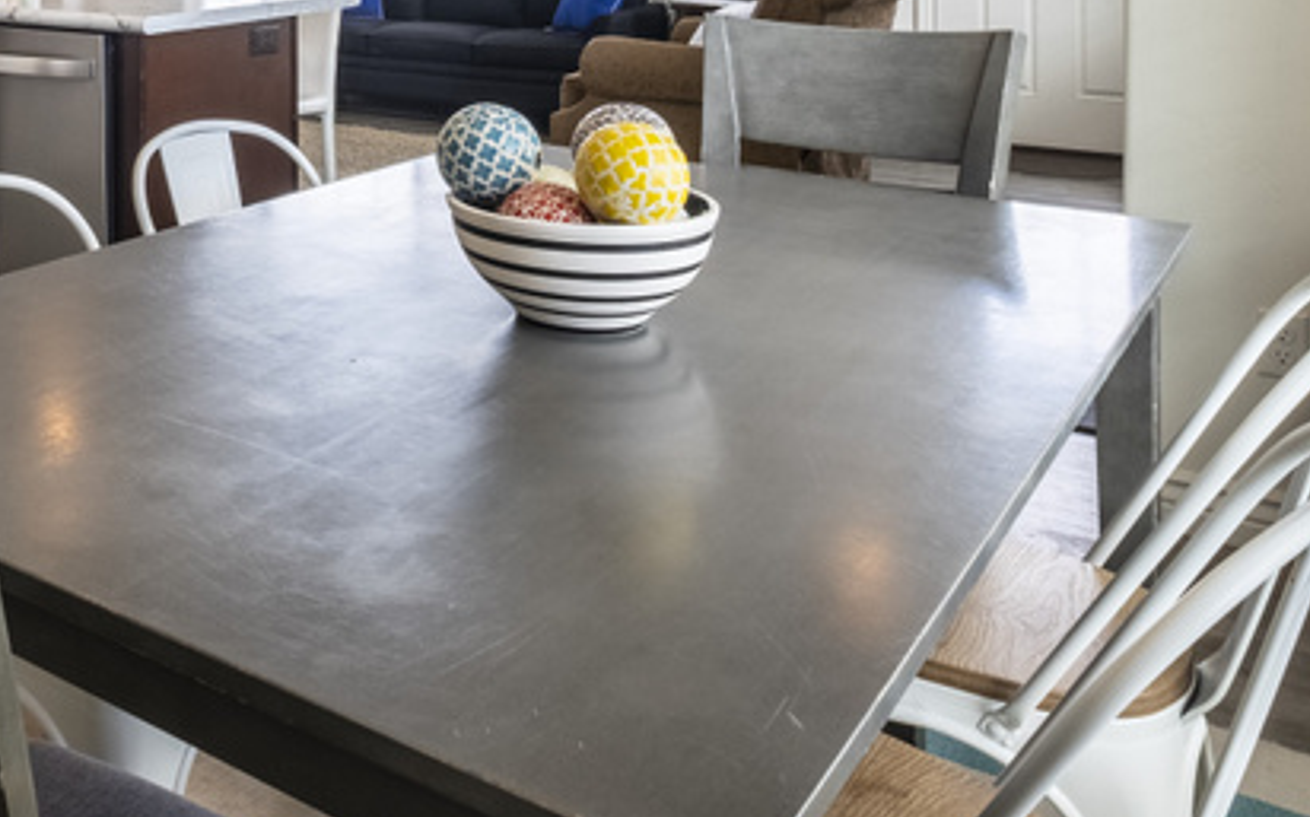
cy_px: -111
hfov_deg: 46.7
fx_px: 1356
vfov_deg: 29.7
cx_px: 140
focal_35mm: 38
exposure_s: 1/125
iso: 320
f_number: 8
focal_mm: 10
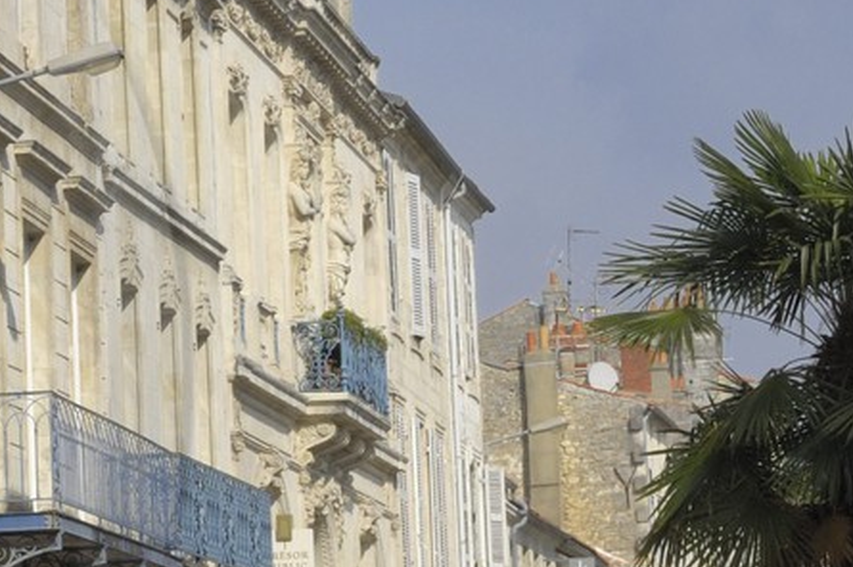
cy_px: 377
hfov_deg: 10.4
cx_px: -610
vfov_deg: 7.3
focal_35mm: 189
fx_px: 4470
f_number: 13
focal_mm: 35
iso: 100
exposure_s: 1/160
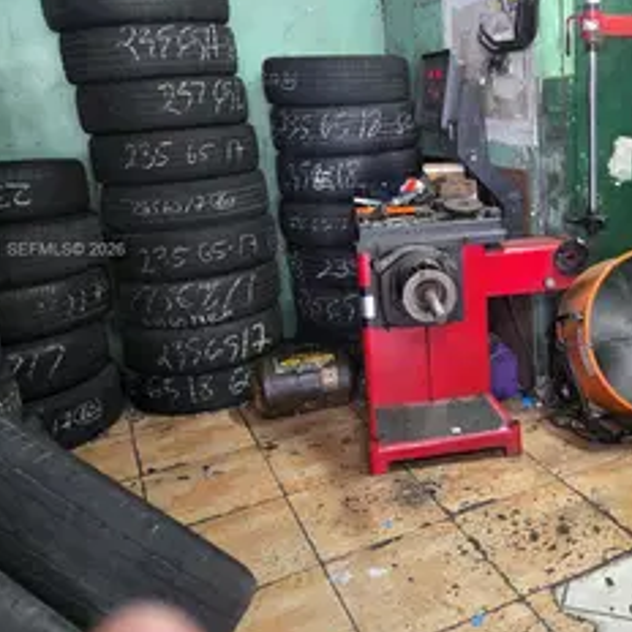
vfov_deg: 46.9
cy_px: 251
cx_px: 458
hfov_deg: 45.9
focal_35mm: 35
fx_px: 723
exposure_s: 1/60
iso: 640
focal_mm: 5.4
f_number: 1.8
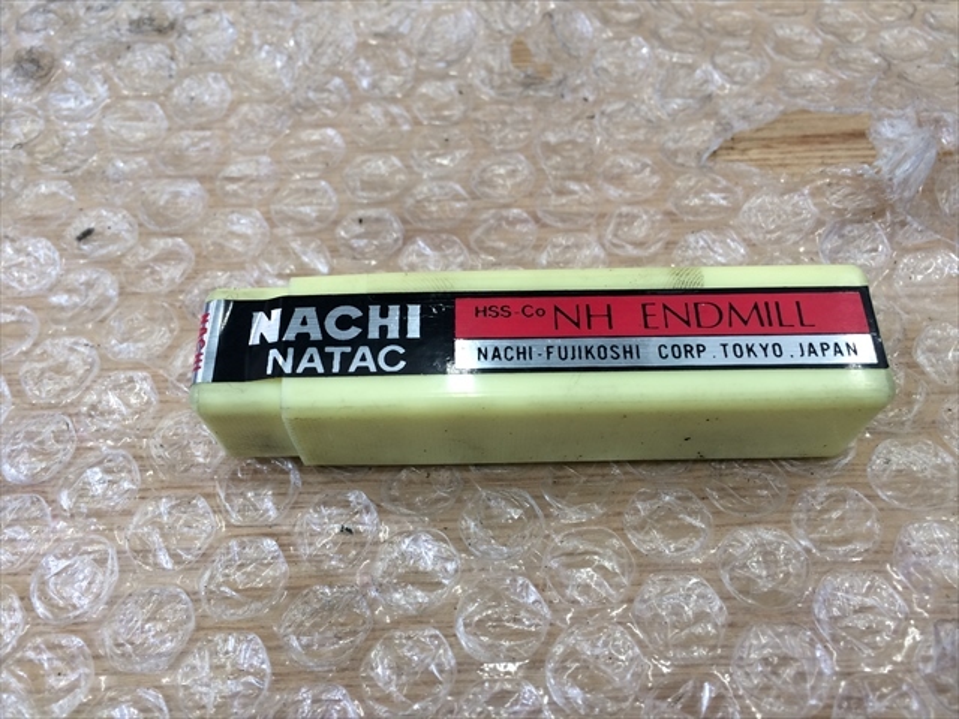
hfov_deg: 61.7
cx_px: 480
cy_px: 360
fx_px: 803
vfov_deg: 48.2
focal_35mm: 29
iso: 40
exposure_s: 1/30
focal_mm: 4.15
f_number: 2.2
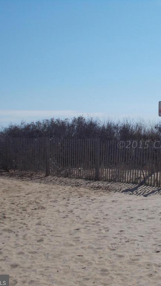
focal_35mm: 65
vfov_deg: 32.3
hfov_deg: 18.1
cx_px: 156
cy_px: 145
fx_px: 493
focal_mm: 7.9
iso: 80
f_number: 10.6
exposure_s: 1/250
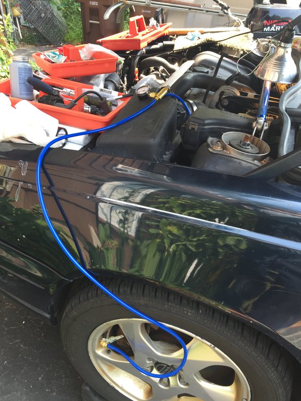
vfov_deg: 61.7
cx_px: 150
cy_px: 200
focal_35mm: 29
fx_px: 336
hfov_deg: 48.2
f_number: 2.2
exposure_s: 1/120
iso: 40
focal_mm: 4.15
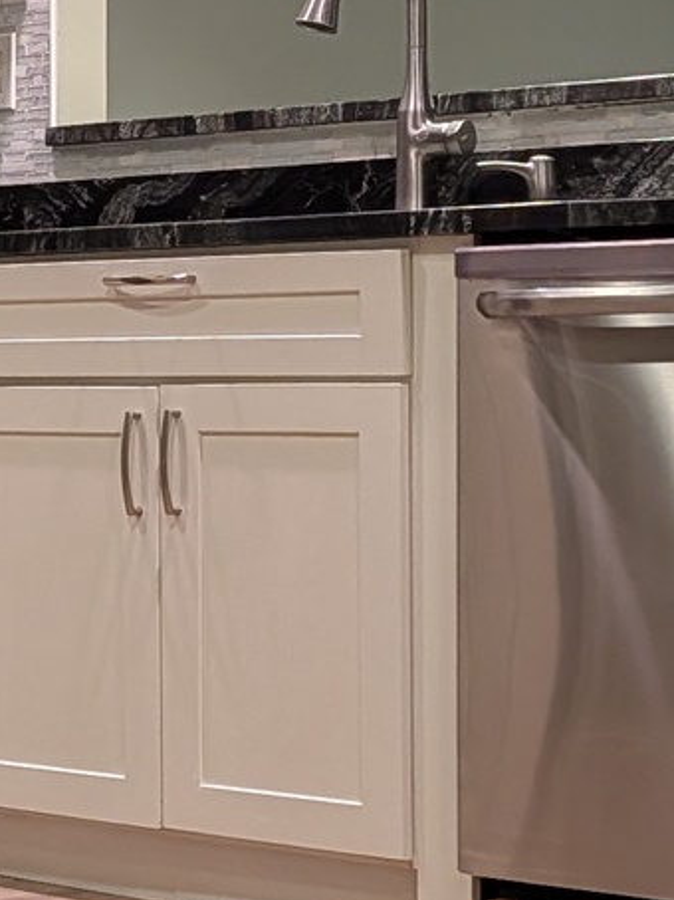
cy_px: 565
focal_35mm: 122
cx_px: -445
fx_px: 3170
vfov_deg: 16.1
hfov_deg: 11.5
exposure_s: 1/120
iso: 294
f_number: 1.68
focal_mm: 6.9
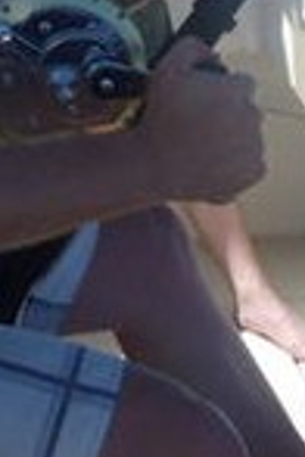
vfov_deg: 15.2
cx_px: -19
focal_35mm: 125
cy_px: -227
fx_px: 1588
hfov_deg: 10.8
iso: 100
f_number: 3.3
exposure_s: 1/800
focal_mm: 4.9
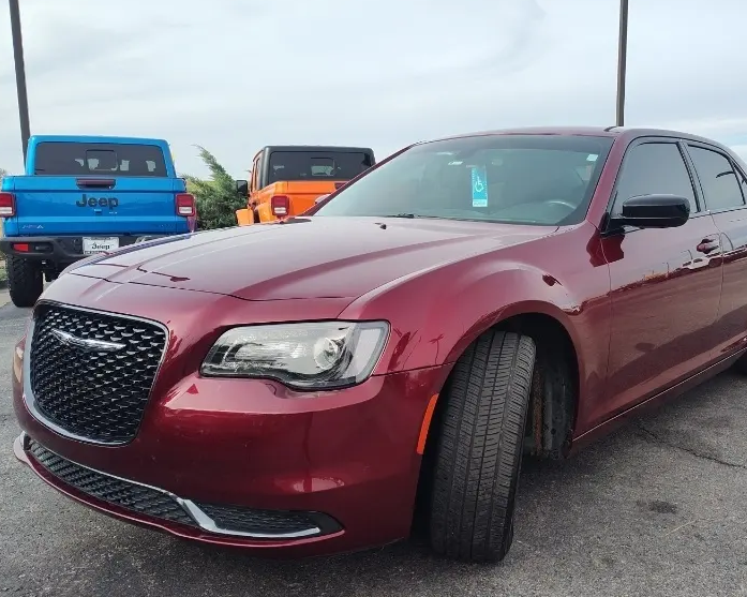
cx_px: 465
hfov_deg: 53.7
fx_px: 729
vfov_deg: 44.5
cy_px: 327
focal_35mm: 33
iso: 100
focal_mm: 5.56
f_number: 1.8
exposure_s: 1/1781
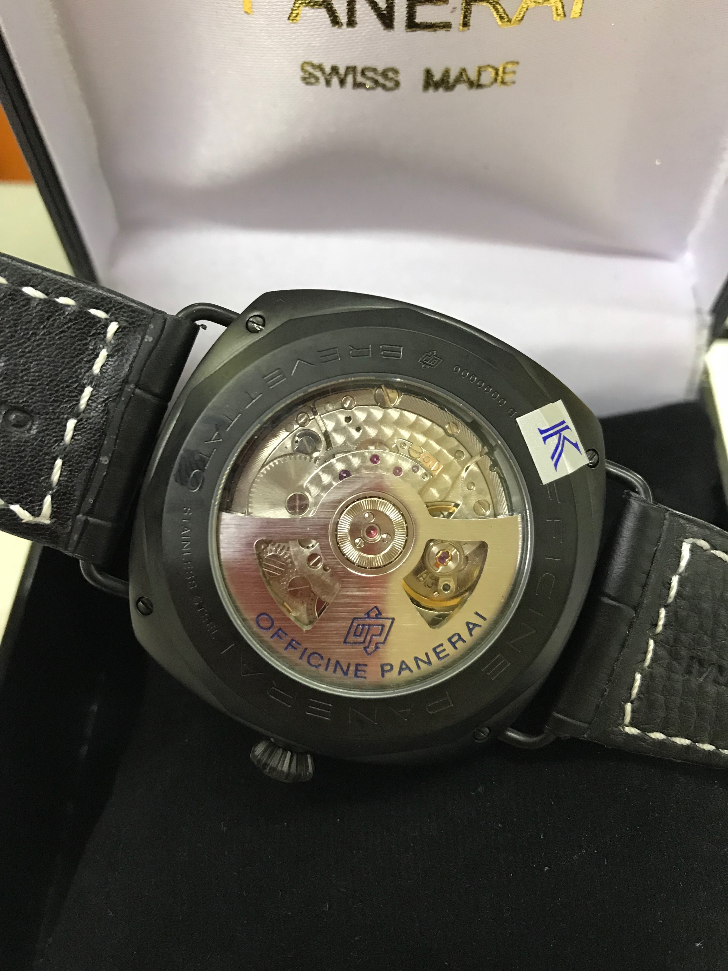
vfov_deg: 63.4
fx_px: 785
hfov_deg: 49.7
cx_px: 364
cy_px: 486
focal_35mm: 28
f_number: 1.8
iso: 80
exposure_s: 1/17
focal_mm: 3.99
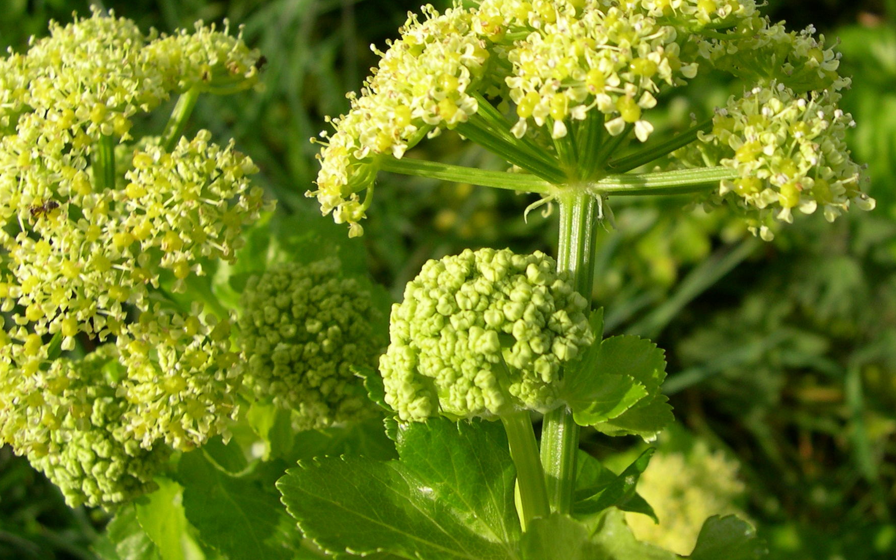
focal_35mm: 41
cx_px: 454
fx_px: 1001
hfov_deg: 48.2
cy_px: 235
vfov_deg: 31.2
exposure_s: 1/136
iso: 100
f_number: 7.6
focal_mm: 8
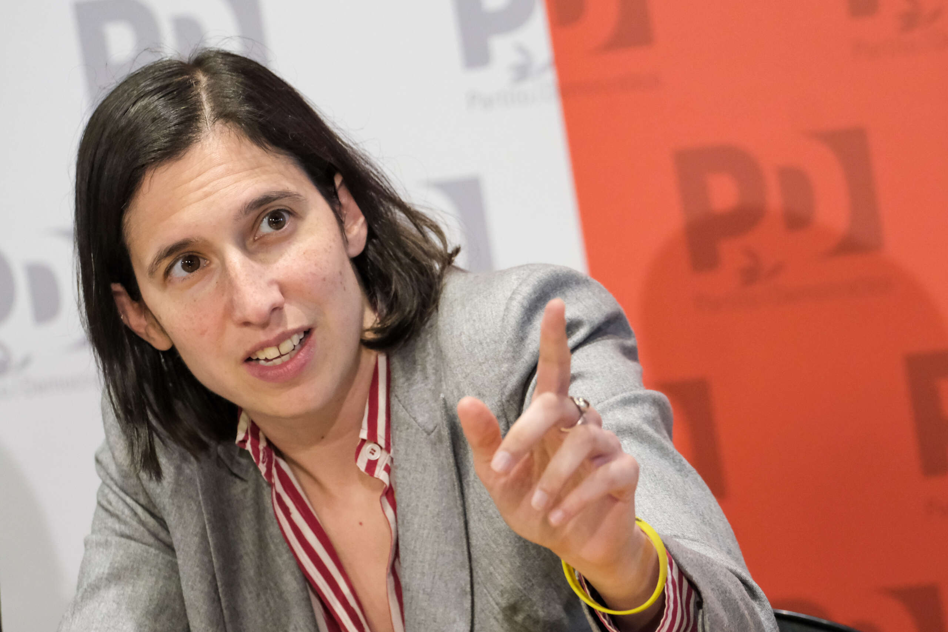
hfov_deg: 8.3
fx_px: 6504
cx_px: 474
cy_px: 316
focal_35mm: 247
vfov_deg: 5.6
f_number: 4.8
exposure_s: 1/250
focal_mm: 164.6
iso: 4000
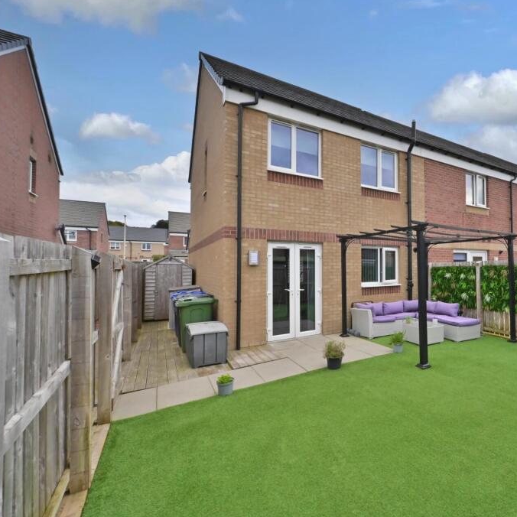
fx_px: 304
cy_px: 258
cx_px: 385
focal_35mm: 18
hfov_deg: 75.2
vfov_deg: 80.7
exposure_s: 1/640
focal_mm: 14
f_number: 22
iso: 2500
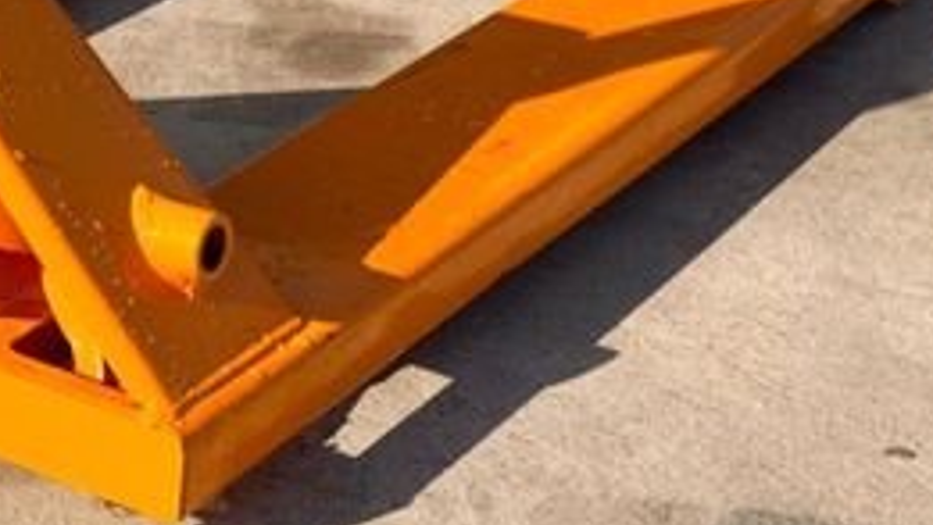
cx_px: 0
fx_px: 2970
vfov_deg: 10.1
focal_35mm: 120
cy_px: 39
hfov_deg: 17.4
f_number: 1.78
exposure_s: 1/5587
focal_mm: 6.76
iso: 64
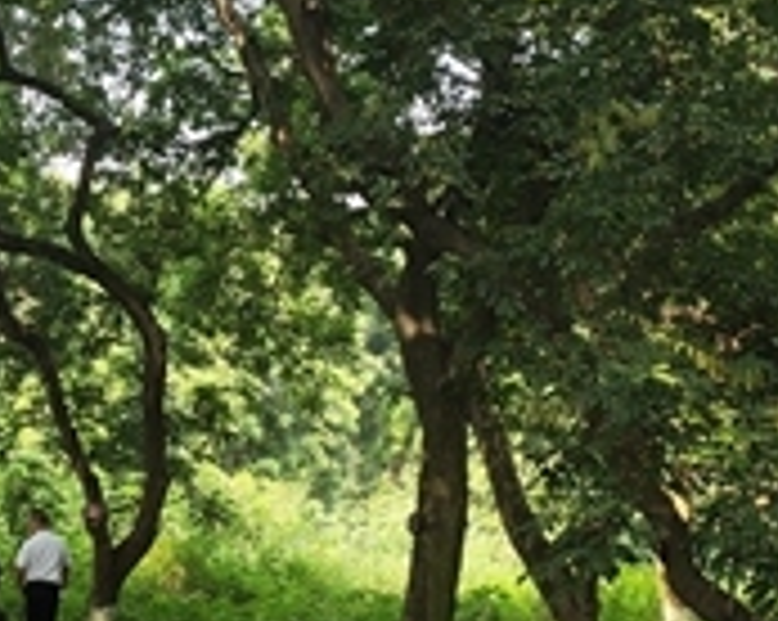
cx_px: 9
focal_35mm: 65
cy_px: 196
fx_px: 1495
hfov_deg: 27.6
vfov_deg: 23.3
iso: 89
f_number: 1.79
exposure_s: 1/176
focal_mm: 4.76
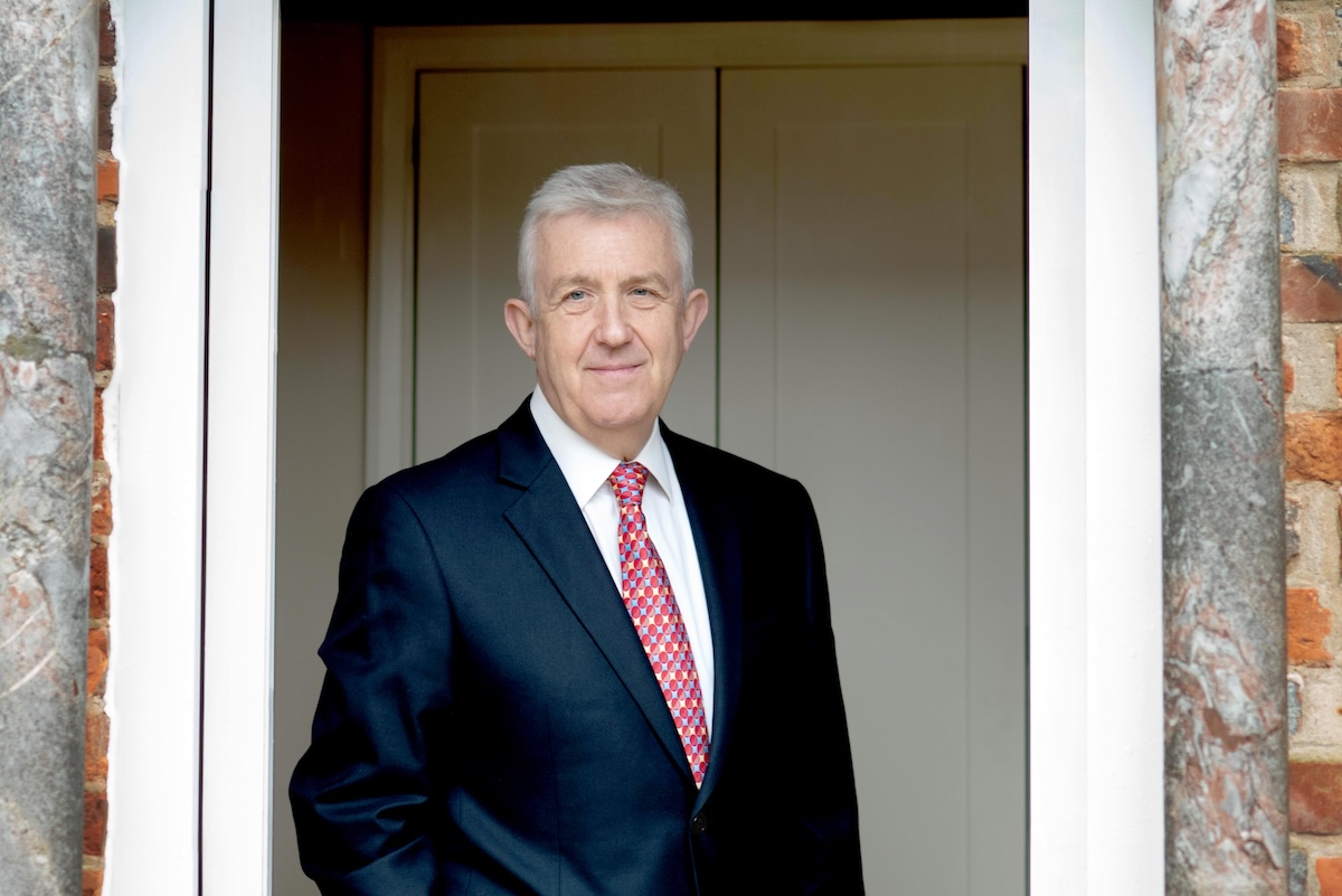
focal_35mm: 85
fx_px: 3170
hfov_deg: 23.9
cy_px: 448
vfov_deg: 16.1
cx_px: 671
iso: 800
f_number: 2.8
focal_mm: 85
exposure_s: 1/125
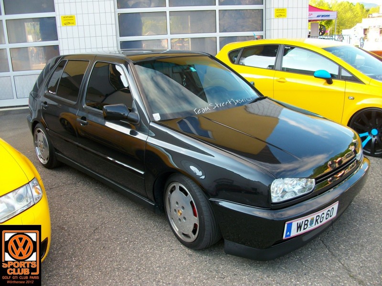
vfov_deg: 41.8
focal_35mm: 34
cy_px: 143
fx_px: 375
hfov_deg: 54.0
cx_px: 191
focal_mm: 5.7
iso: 80
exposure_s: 1/130
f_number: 2.9
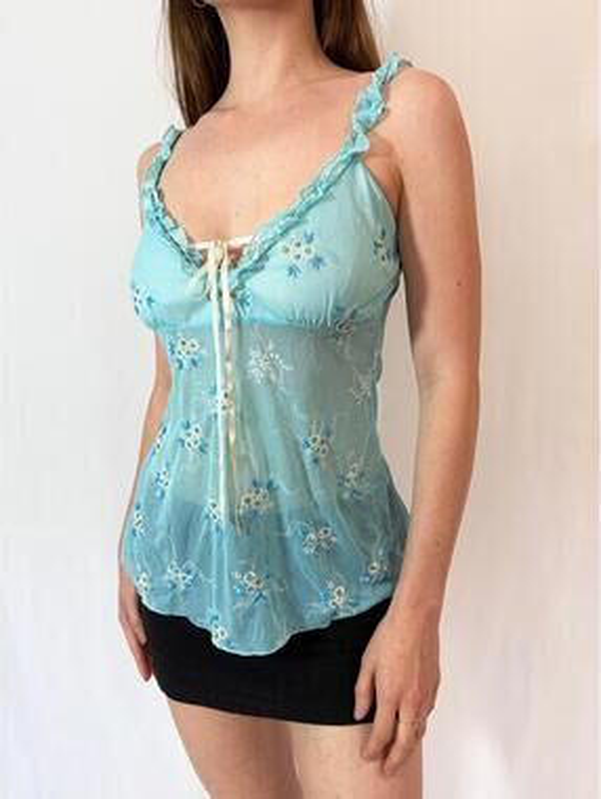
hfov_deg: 53.2
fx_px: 601
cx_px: 300
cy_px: 400
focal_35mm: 26
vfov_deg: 67.2
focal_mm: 5.96
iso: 100
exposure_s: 1/120
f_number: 1.6
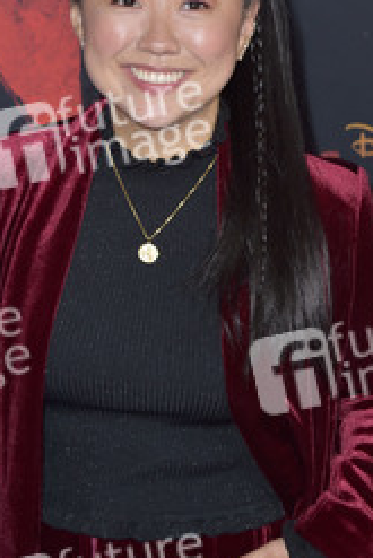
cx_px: 162
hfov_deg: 9.2
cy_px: 249
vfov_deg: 13.8
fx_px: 2312
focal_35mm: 149
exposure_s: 1/250
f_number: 7.1
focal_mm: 92
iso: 400
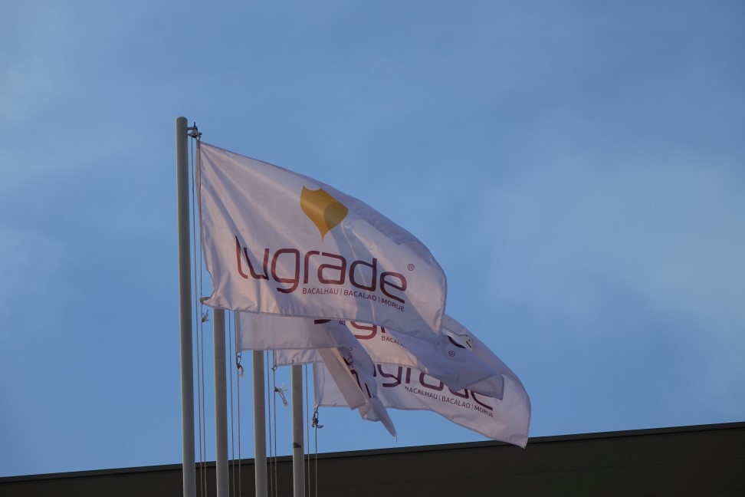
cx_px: 372
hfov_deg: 10.3
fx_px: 4139
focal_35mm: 200
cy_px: 248
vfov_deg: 6.9
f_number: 5.6
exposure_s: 1/800
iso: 100
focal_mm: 73.19
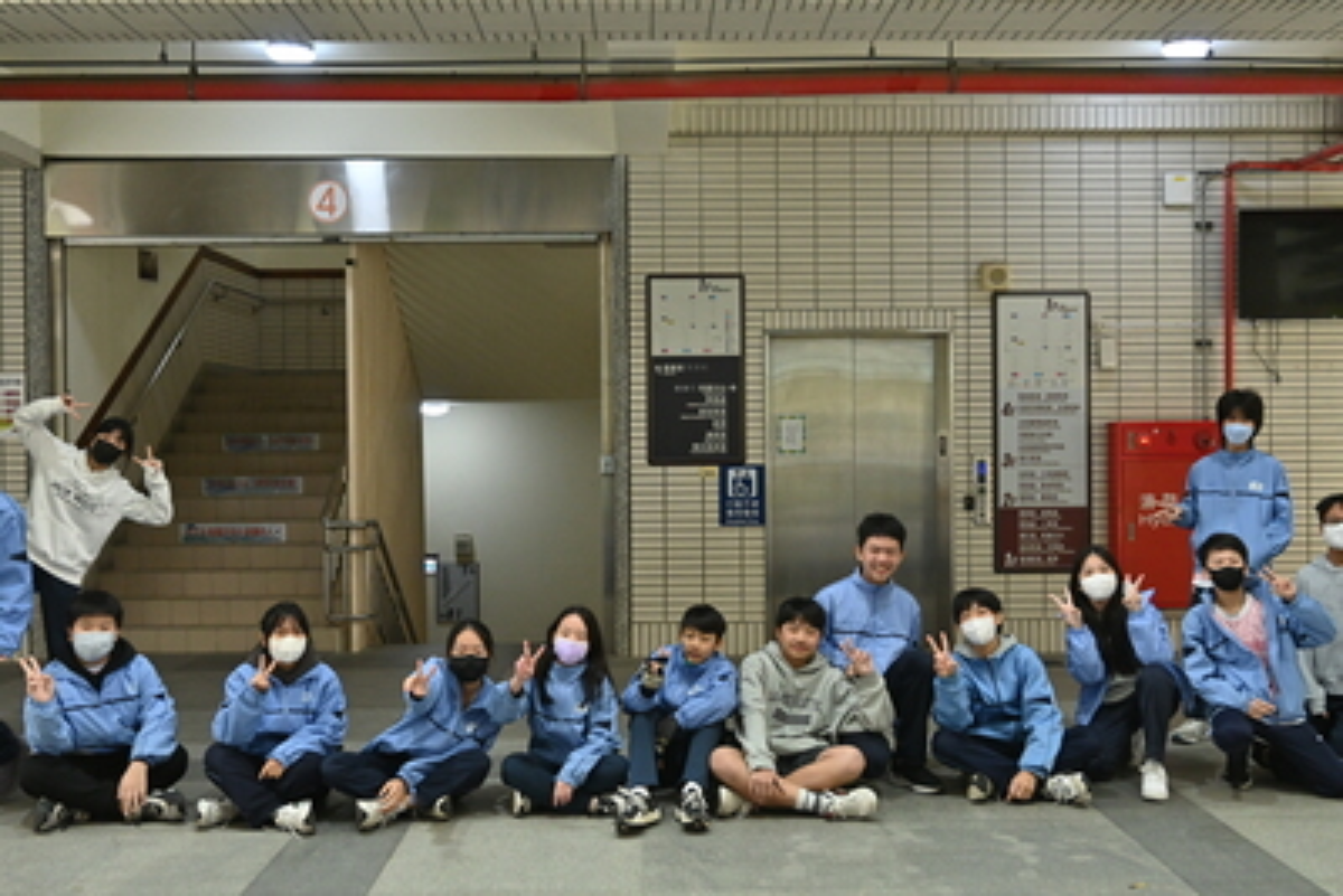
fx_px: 1343
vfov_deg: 36.9
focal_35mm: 36
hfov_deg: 53.1
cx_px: 672
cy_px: 448
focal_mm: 24
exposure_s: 1/125
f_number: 4
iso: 1000
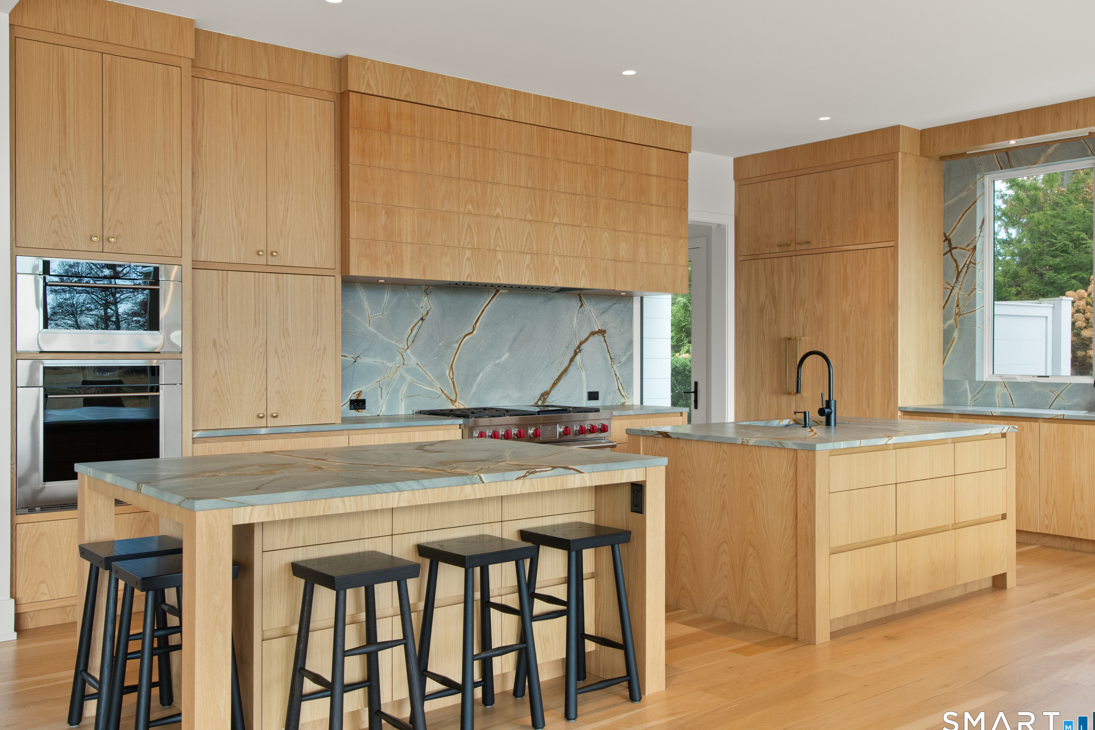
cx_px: 545
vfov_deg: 41.1
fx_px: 973
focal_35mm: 32
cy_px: 365
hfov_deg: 58.7
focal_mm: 21
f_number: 11
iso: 250
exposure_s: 1/2.5
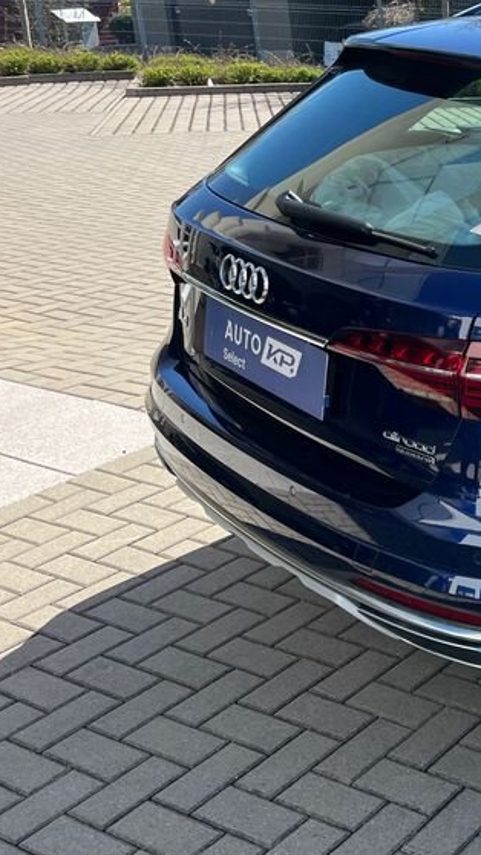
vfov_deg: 39.8
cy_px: 397
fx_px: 1179
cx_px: 740
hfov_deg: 19.7
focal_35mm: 52
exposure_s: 1/1477
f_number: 1.6
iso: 50
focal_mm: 5.1
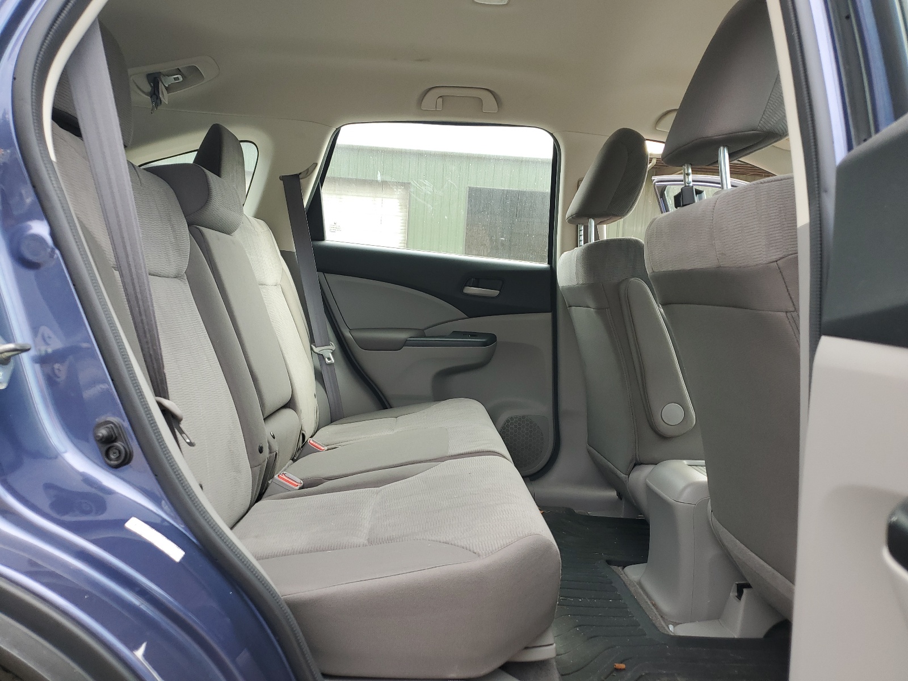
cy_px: 340
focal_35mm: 26
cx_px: 454
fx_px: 682
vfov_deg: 53.1
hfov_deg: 67.3
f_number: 1.5
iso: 50
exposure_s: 1/333
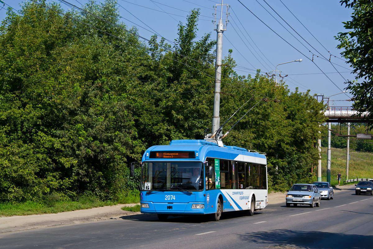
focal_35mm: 75
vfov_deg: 18.2
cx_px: 186
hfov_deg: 27.0
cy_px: 124
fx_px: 777
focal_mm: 50
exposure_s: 1/800
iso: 400
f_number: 8
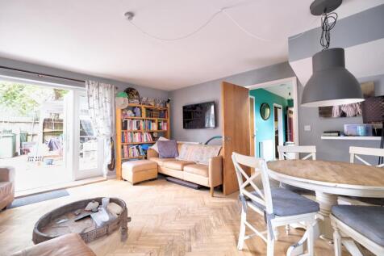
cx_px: 192
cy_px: 128
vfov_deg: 77.3
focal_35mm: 15
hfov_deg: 100.4
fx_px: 160
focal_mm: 10
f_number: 4
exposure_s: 1/15
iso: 500
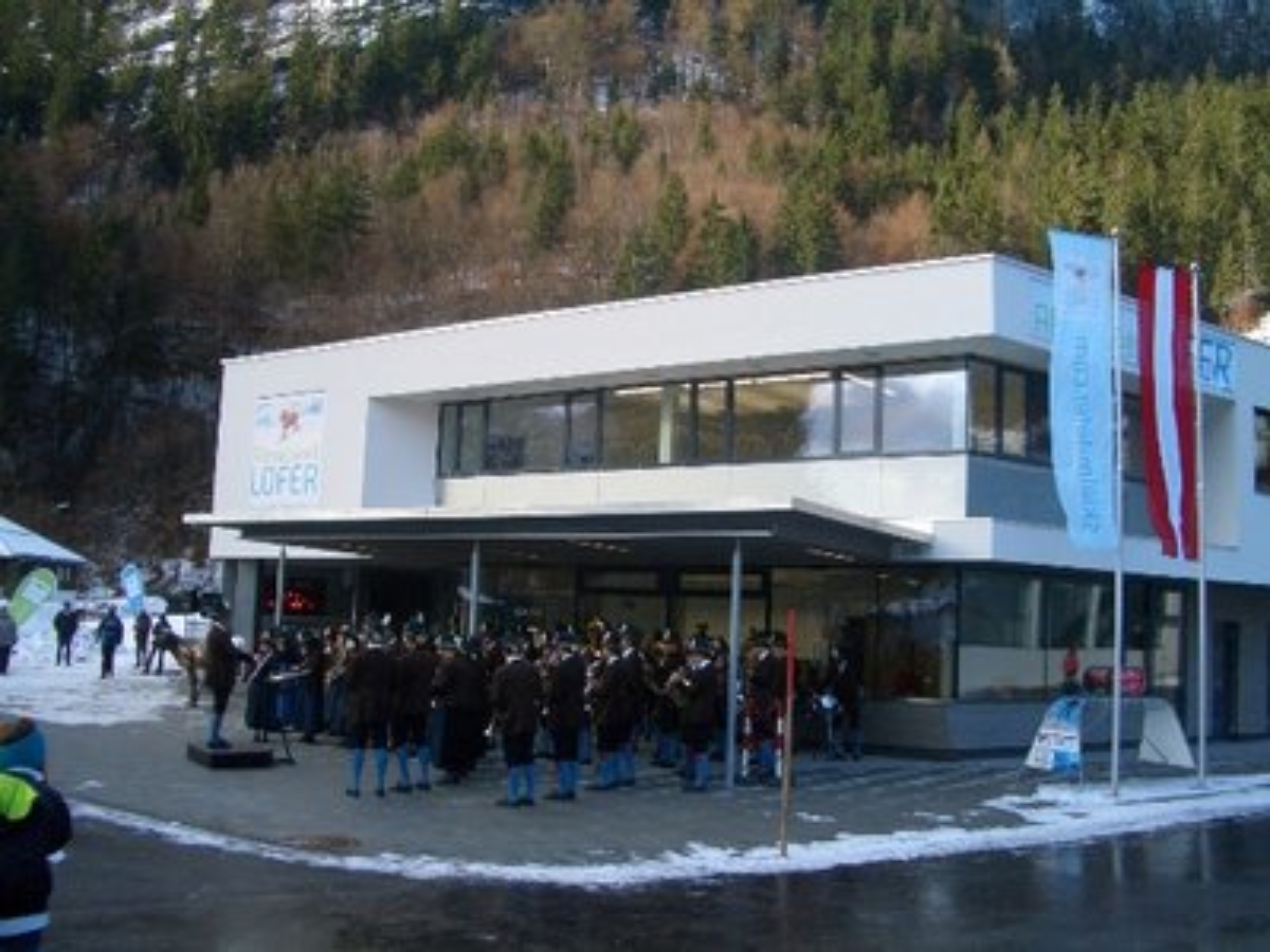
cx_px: 635
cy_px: 476
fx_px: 1284
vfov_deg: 40.7
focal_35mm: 35
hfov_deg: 52.6
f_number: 2.6
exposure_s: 1/320
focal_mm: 5.8
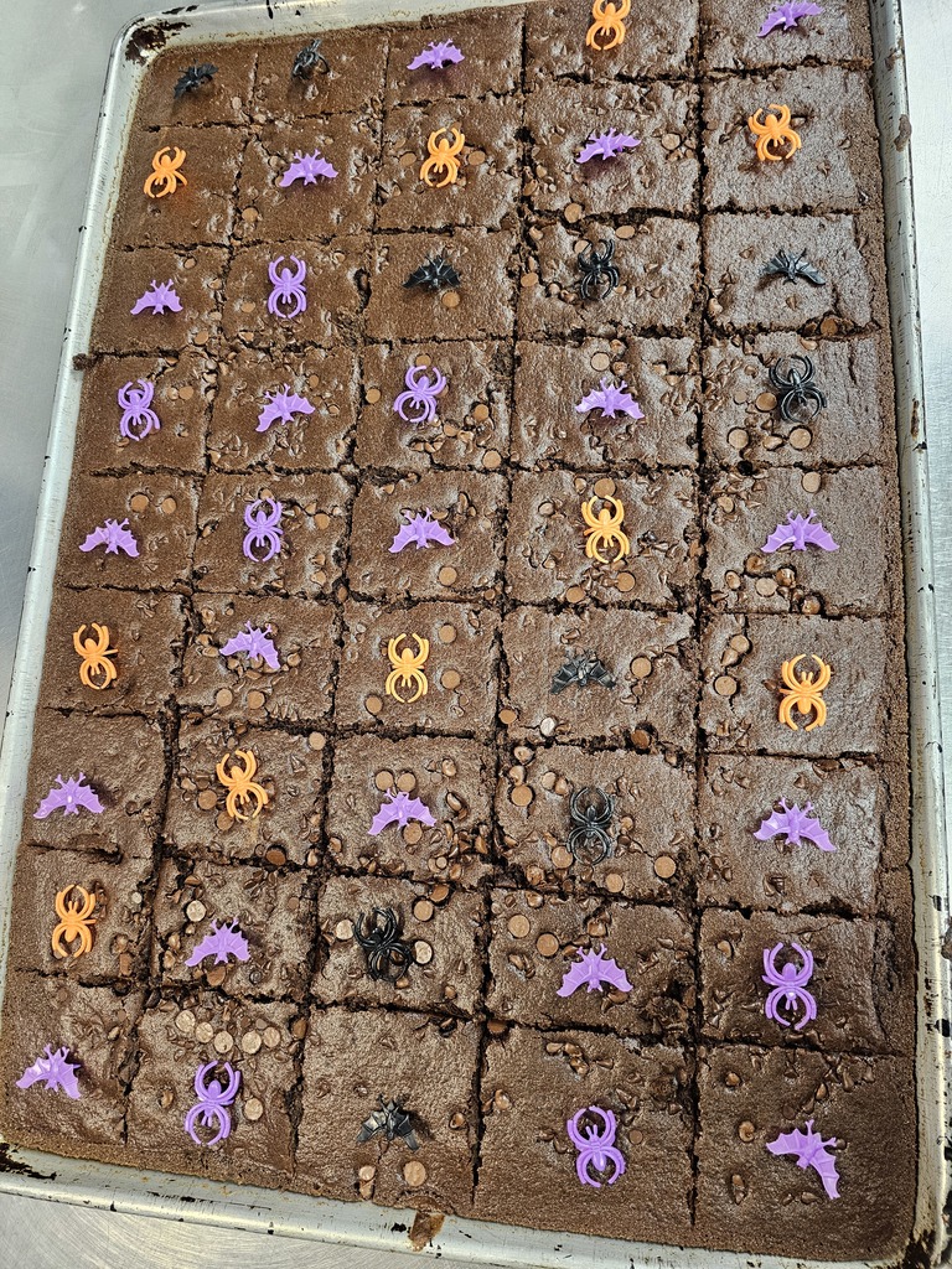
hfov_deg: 58.9
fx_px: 843
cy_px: 634
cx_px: 476
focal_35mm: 23
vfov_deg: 73.9
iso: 640
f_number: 1.7
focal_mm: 6.3
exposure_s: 1/60
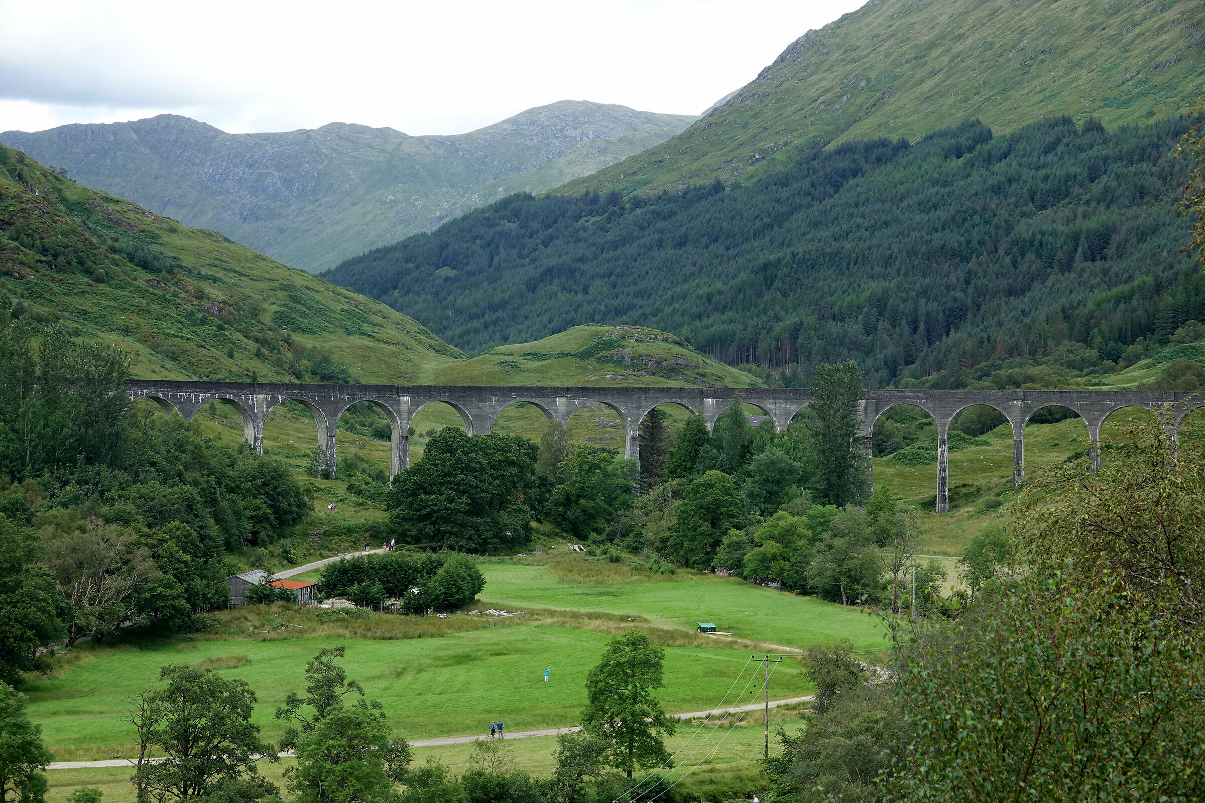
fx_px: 2644
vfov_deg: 17.3
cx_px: 602
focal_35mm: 79
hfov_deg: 25.7
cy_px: 402
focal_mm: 28.91
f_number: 3.5
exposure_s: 1/250
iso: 100
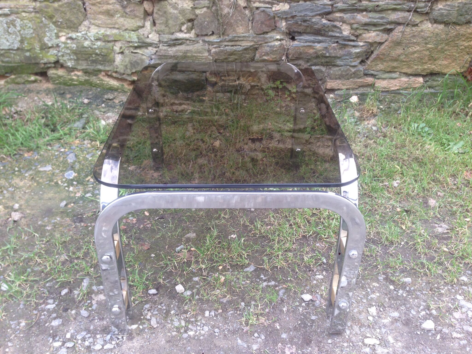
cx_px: 236
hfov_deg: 55.4
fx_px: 450
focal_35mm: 33
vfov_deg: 42.9
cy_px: 177
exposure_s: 1/120
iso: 64
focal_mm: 4.12
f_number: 2.4
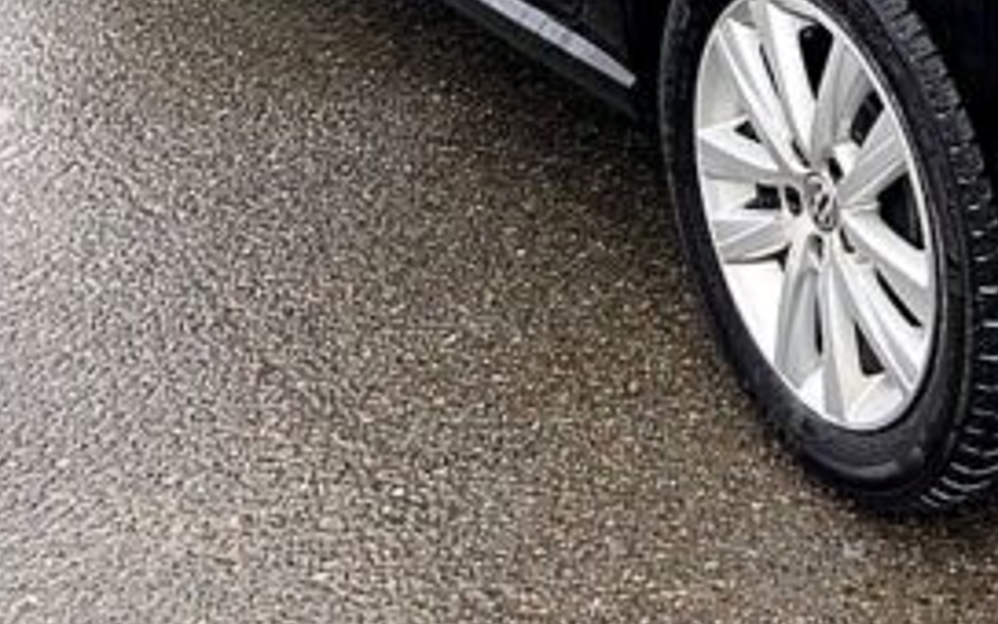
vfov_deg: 14.8
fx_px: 2203
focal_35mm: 81
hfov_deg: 24.0
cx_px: 1068
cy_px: -356
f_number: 1.8
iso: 32
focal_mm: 4.25
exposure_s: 1/177
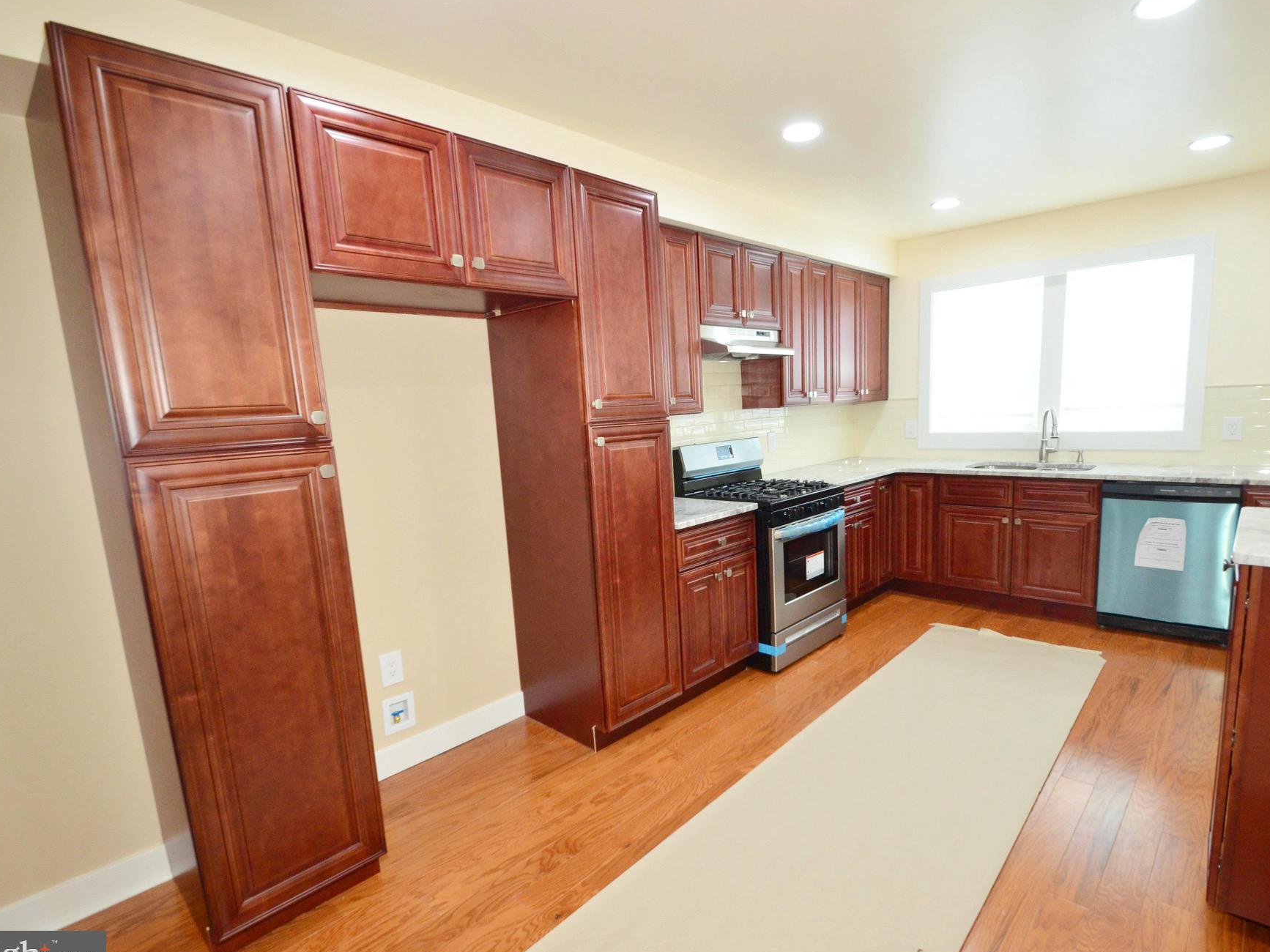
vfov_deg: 74.7
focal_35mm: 17
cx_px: 695
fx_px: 624
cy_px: 487
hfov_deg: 90.8
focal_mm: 10
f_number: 6.3
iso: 1100
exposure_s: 1/60
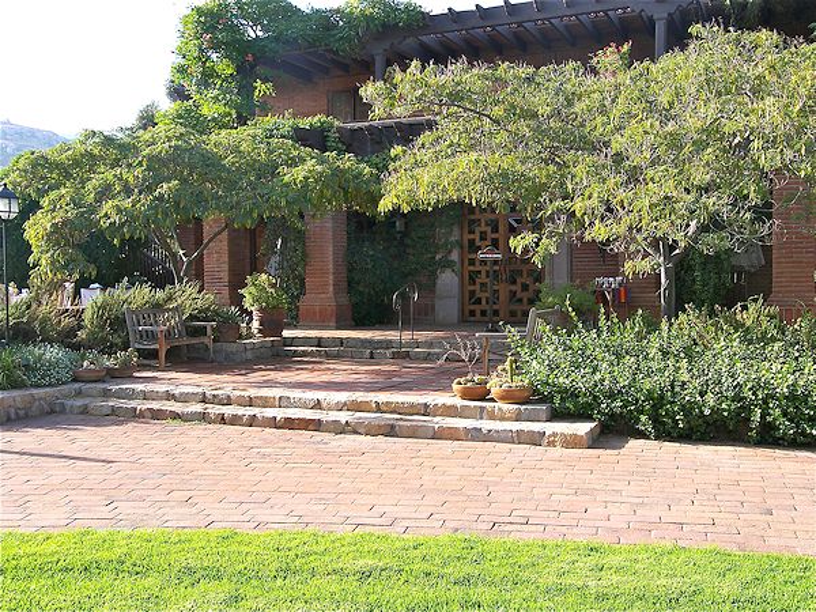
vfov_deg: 38.7
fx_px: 872
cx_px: 408
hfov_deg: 50.1
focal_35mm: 37
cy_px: 306
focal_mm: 7.8
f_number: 3.2
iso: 50
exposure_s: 1/160
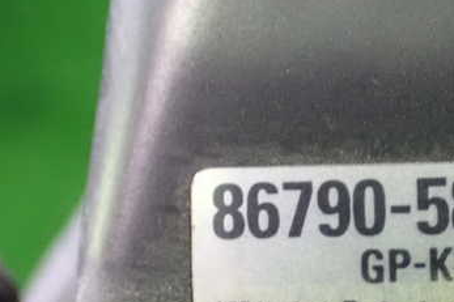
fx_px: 1134
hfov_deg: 22.2
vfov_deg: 15.0
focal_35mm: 90
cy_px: 259
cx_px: 390
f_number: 3.2
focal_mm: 9.01
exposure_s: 1/25
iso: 1600
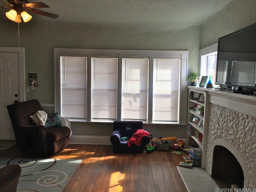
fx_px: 214
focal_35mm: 29
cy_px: 96
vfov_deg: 48.2
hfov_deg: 61.7
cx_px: 128
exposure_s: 1/120
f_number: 2.2
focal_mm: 4.15
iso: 40
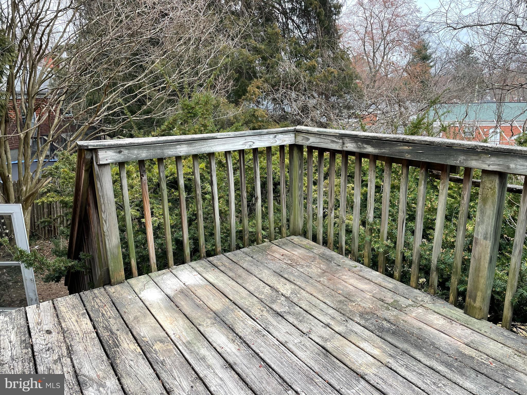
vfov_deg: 53.1
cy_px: 198
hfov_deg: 67.3
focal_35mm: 26
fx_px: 396
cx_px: 264
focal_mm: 4.2
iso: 32
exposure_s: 1/217
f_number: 1.6
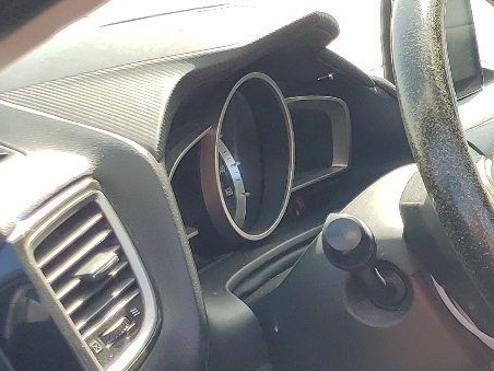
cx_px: 742
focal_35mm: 92
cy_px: 402
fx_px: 1313
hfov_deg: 18.8
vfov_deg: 15.7
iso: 50
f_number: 1.5
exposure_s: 1/455
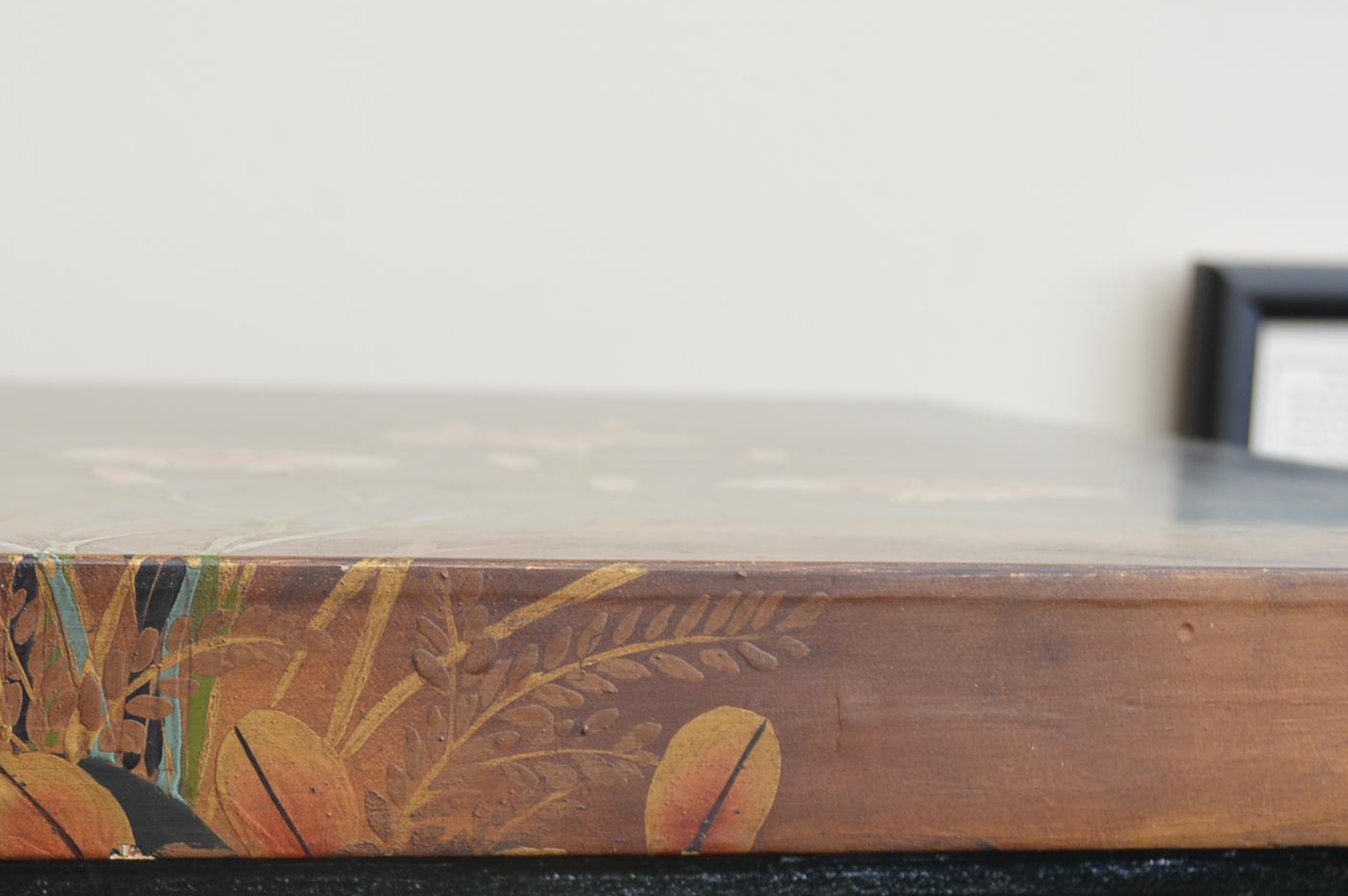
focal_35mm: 84
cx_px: 215
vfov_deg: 16.1
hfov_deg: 23.7
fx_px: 3143
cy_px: 753
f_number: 5
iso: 200
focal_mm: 26
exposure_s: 1/160
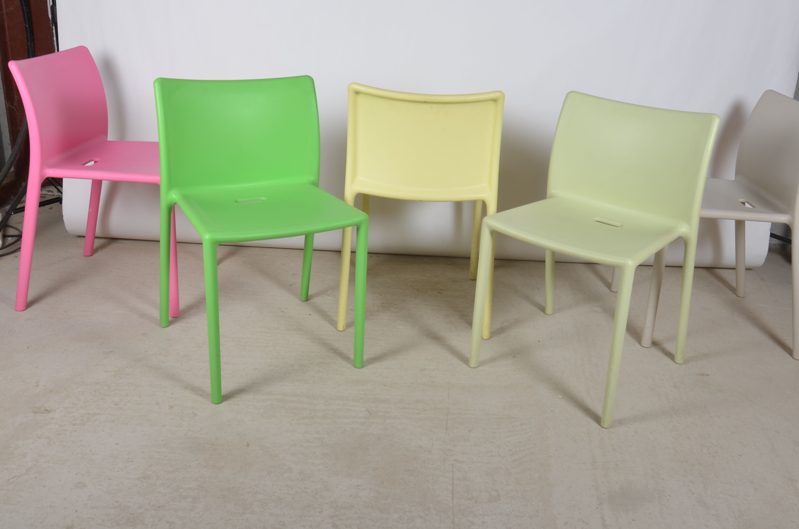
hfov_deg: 59.4
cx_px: 415
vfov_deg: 41.2
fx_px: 700
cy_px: 205
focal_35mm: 32
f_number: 14
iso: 100
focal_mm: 17
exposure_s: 1/125
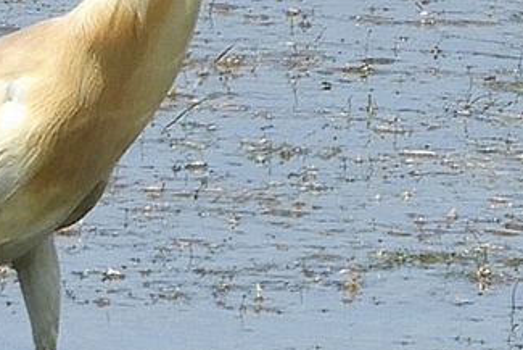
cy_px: 208
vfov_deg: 0.8
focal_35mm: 1801
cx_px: 154
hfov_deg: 1.1
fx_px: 26175
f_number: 5.6
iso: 100
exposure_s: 1/320
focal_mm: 116.5
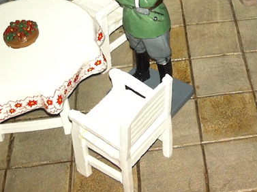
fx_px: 705
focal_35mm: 95
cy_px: -47
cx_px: 218
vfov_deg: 14.9
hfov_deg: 20.4
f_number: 2.8
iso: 80
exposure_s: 1/41
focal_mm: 3.85
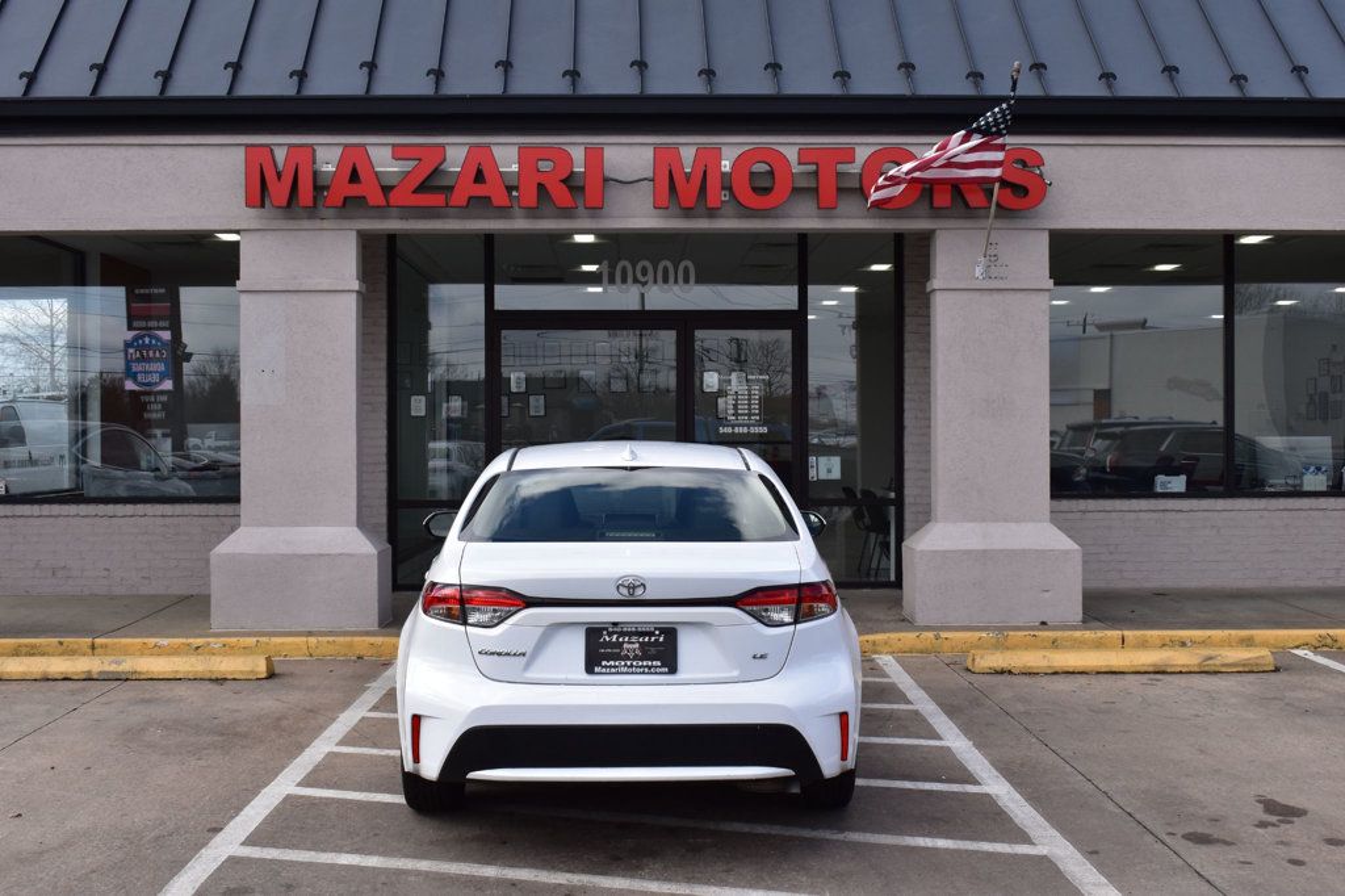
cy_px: 448
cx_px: 672
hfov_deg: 45.0
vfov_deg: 30.8
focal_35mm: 44
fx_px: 1625
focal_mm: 29
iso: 400
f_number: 11
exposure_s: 1/400
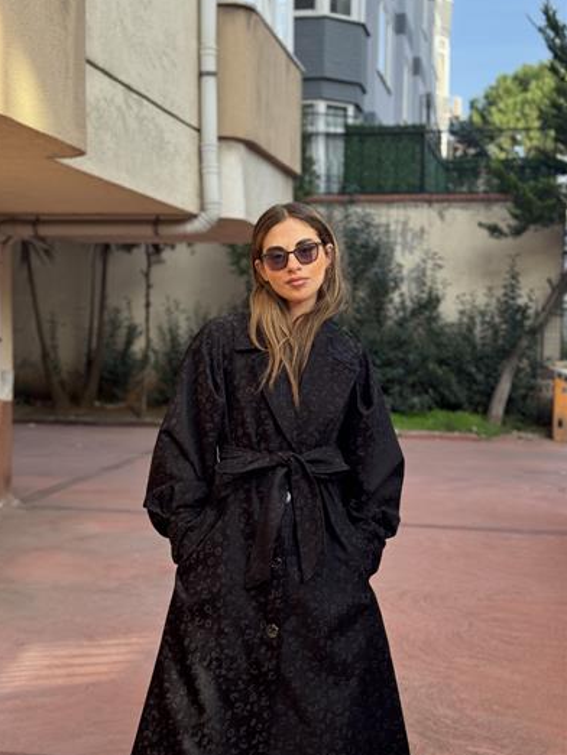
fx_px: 1069
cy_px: 375
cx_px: 281
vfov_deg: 38.9
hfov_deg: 29.7
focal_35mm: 49
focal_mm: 6.76
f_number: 1.78
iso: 64
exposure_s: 1/739
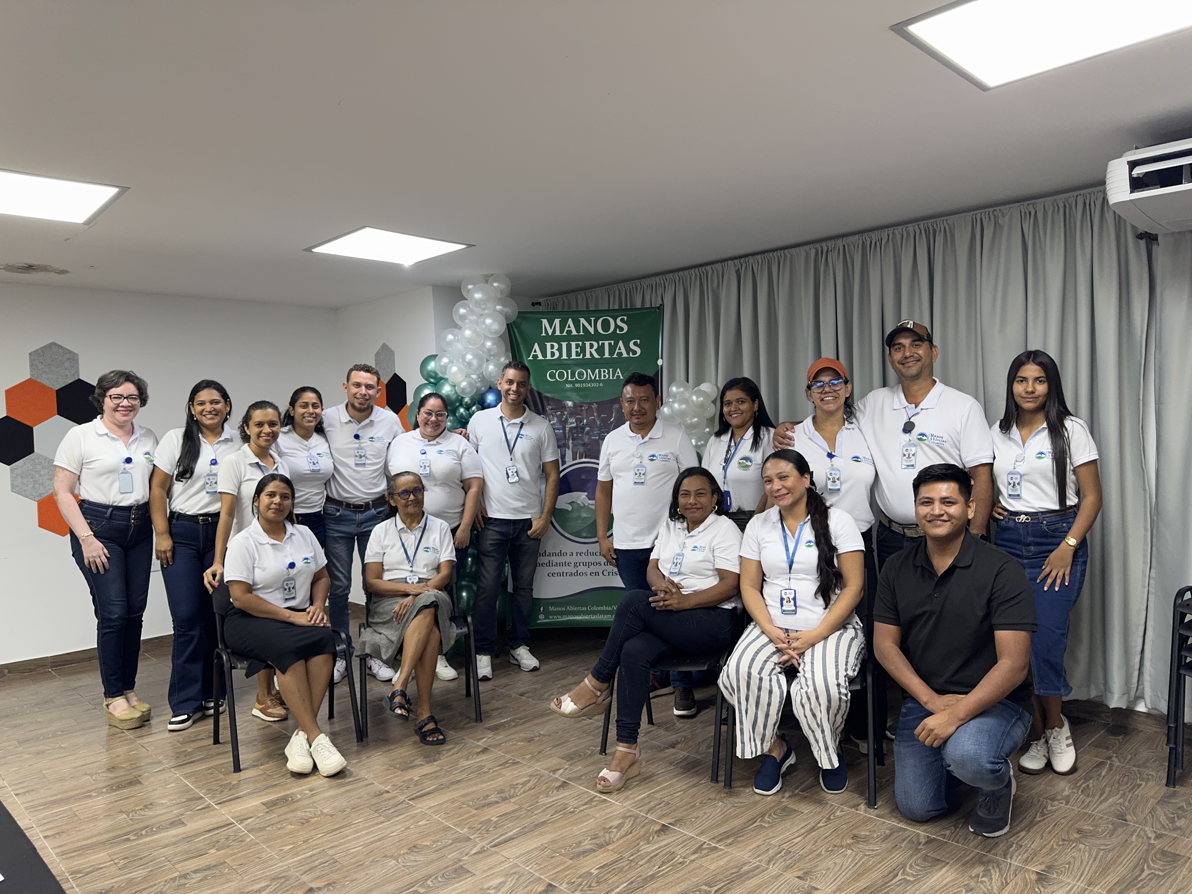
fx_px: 826
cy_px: 447
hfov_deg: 71.6
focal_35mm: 24
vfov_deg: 56.8
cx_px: 596
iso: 200
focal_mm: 6.76
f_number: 1.78
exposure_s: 1/60
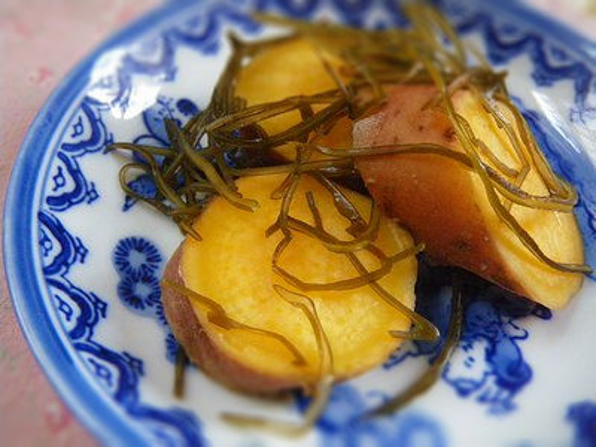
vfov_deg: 41.8
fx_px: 585
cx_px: 298
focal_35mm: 34
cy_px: 224
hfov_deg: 54.0
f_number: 3.8
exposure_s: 1/50
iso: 800
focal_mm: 6.1
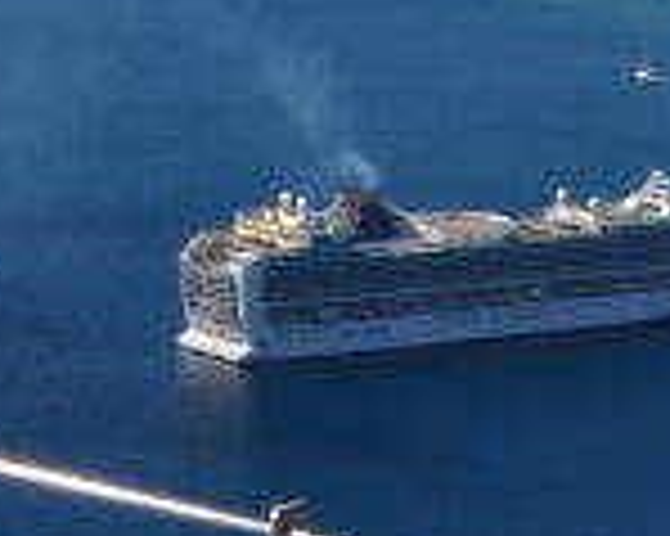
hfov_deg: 10.7
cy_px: -108
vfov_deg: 8.8
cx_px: -360
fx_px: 3448
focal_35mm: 174
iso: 100
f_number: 9
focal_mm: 18
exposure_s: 1/320
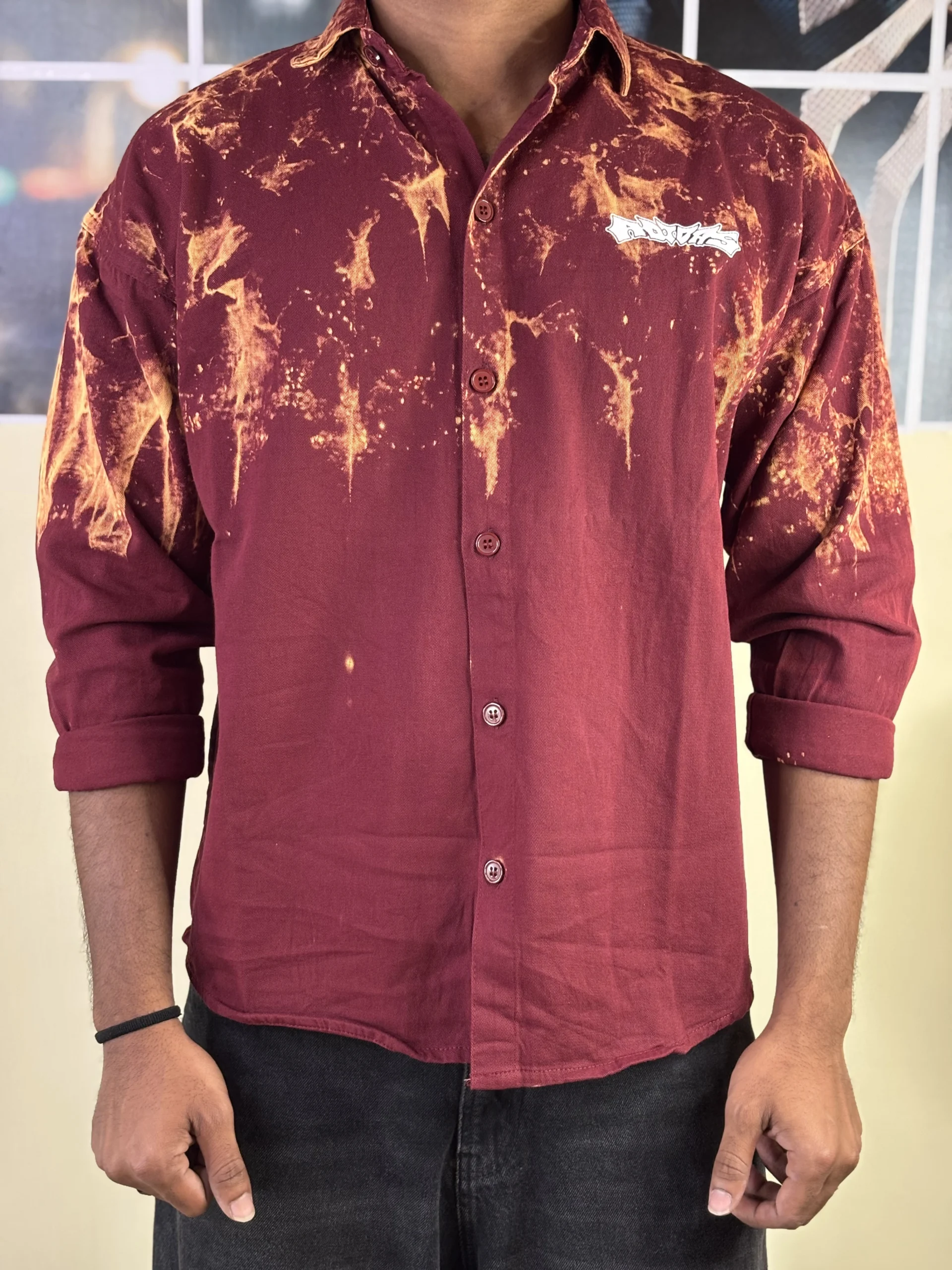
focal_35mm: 52
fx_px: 1907
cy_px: 635
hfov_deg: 28.0
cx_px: 476
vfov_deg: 36.8
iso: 160
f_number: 1.6
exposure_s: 1/33
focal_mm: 5.96
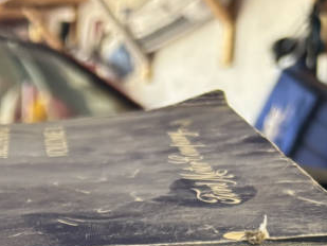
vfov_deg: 13.3
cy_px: 433
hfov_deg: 17.6
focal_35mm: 101
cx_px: -153
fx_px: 954
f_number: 1.6
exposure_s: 1/60
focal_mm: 6
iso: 250
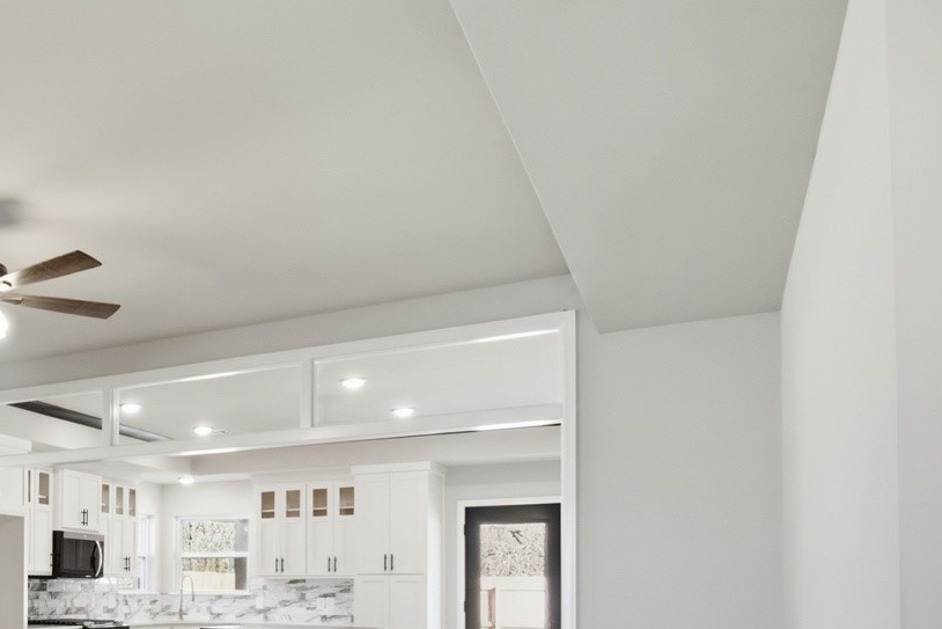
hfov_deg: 44.9
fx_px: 916
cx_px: -27
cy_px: 596
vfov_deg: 35.1
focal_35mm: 35
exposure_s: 1/15
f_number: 13
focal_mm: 10
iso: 250
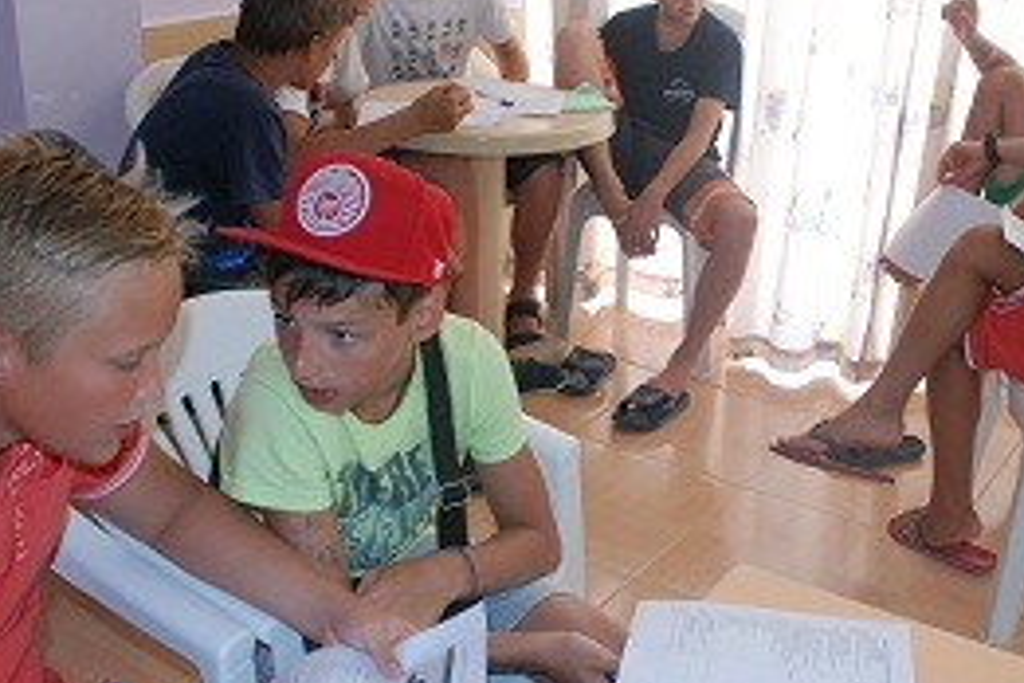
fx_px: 1308
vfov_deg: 29.2
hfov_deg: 42.6
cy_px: 328
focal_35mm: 46
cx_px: 592
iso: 800
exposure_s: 1/60
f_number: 4.8
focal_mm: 20
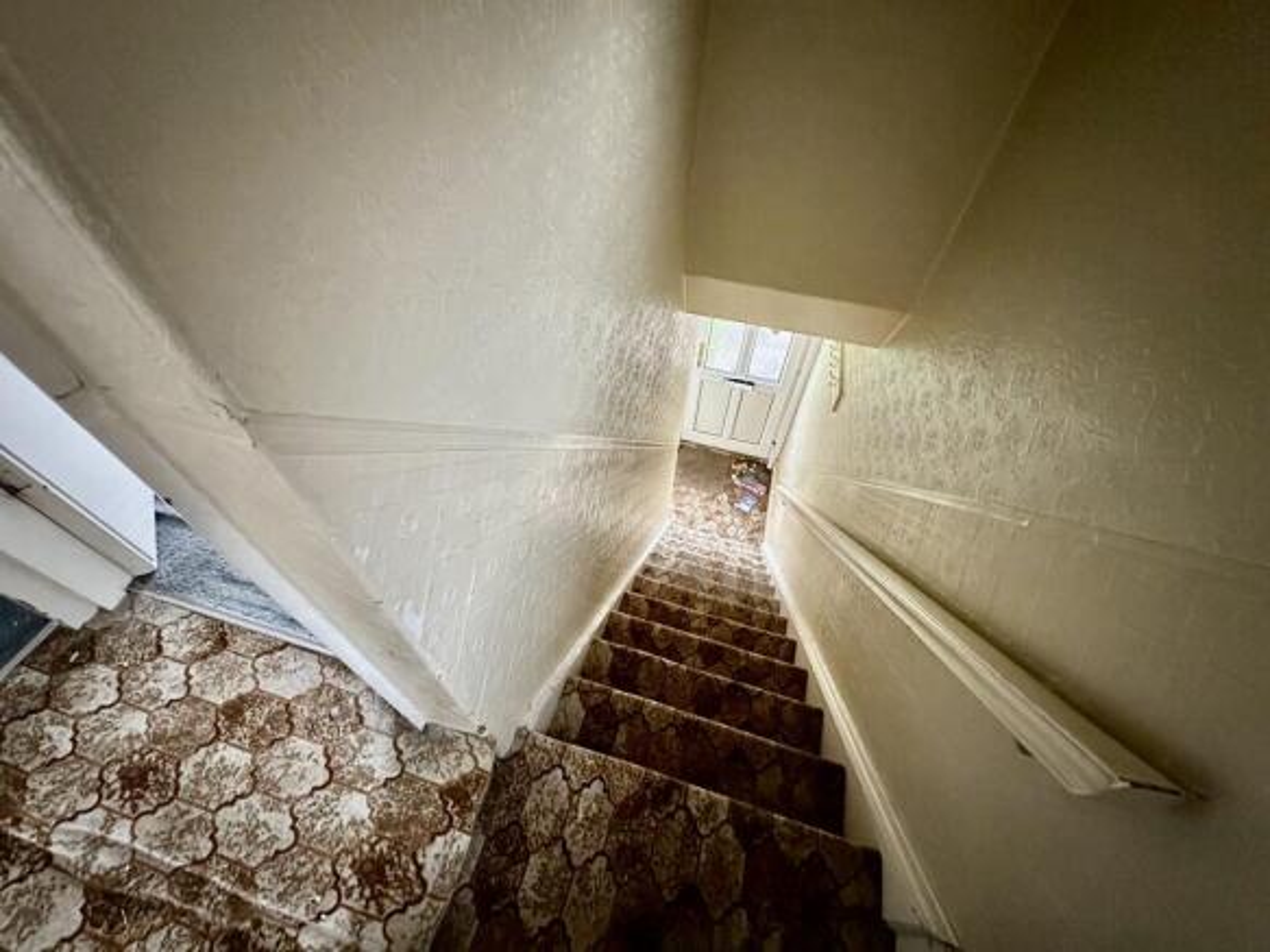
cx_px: 635
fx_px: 514
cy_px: 476
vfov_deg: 85.7
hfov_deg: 102.1
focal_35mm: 14
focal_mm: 2.22
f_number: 2.2
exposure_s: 1/60
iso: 800
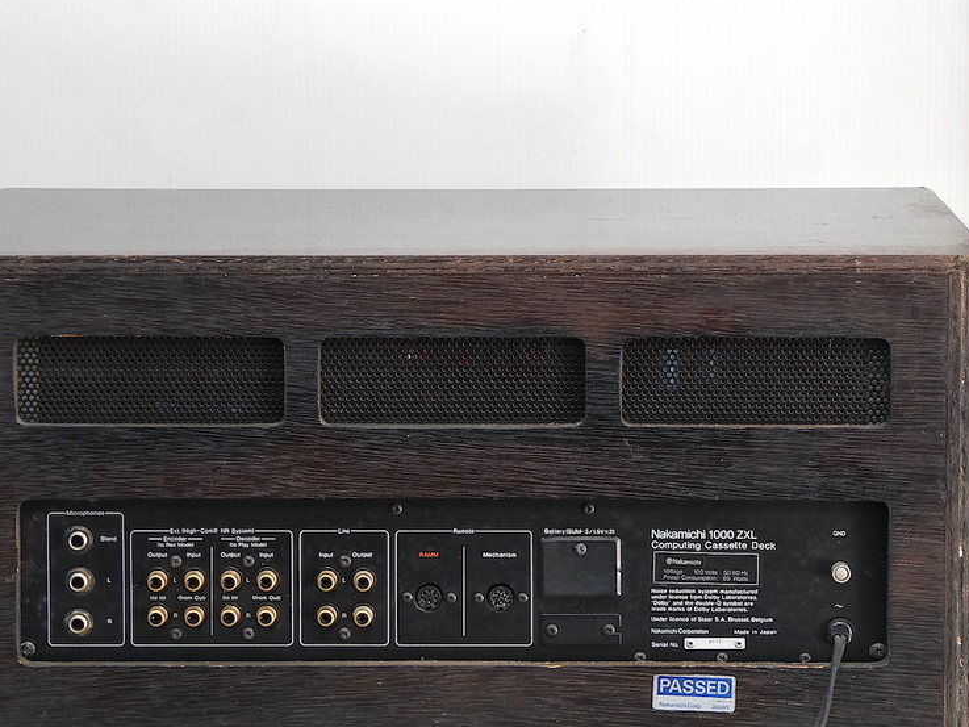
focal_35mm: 138
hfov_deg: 14.3
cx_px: 440
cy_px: 381
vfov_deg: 10.8
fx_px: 3864
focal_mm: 19
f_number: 5.1
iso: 200
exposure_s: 1/15
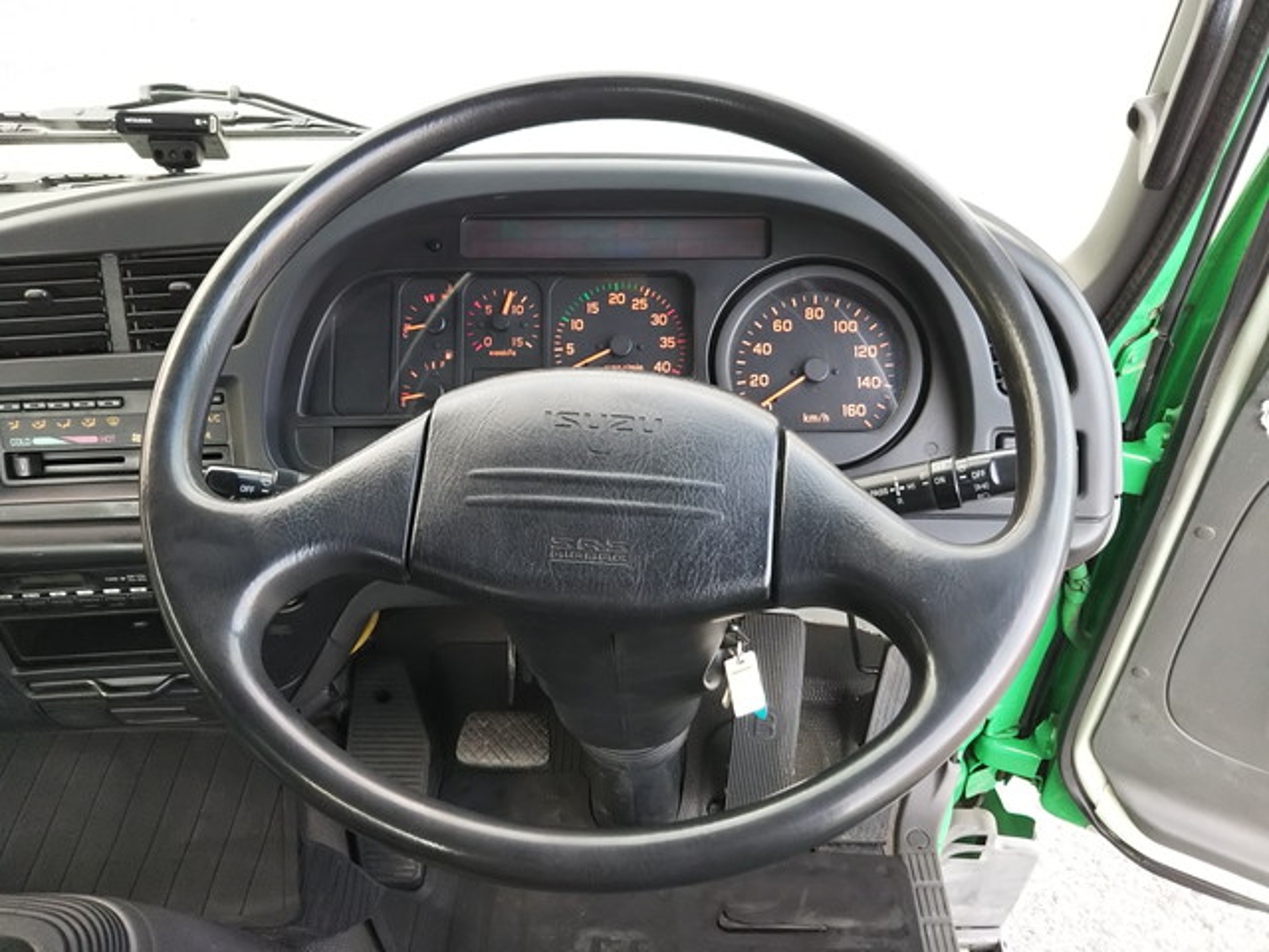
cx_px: 634
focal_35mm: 30
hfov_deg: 60.0
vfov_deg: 46.8
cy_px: 476
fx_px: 1100
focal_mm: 4
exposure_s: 1/30
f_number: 2.2
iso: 64
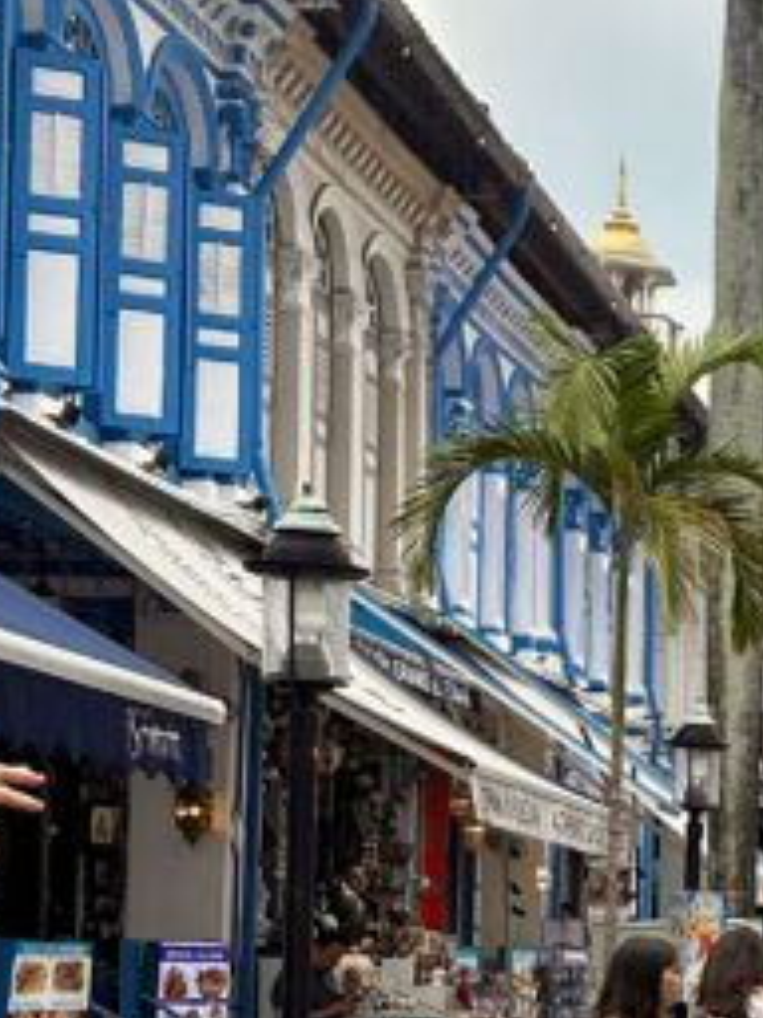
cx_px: 1212
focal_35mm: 96
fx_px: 2821
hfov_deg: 14.2
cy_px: 938
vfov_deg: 20.0
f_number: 1.78
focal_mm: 6.86
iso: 80
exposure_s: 1/1880
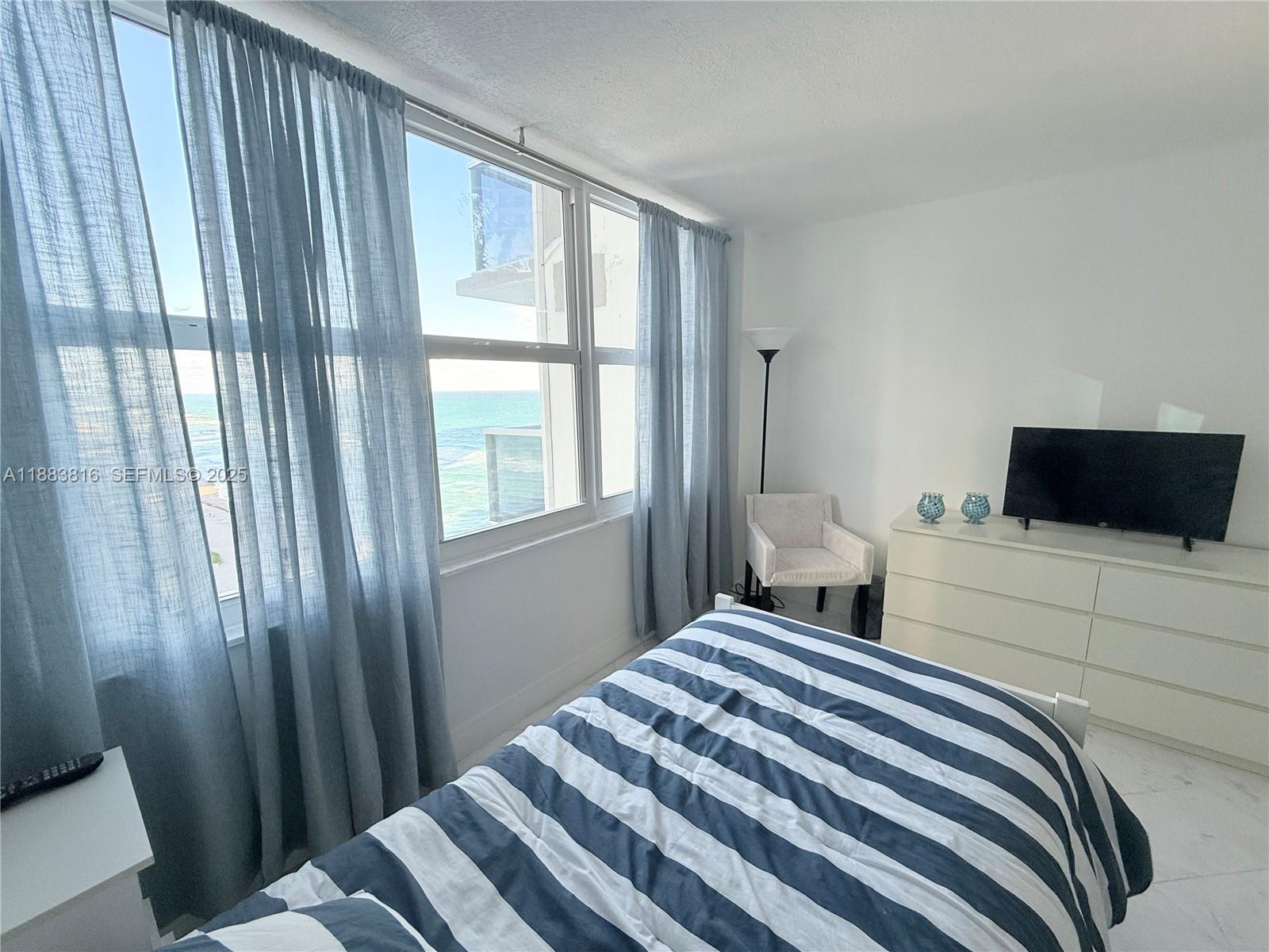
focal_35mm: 14
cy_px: 476
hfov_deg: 102.1
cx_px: 634
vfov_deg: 85.7
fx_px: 513
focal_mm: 2.22
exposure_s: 1/99
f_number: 2.2
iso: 64
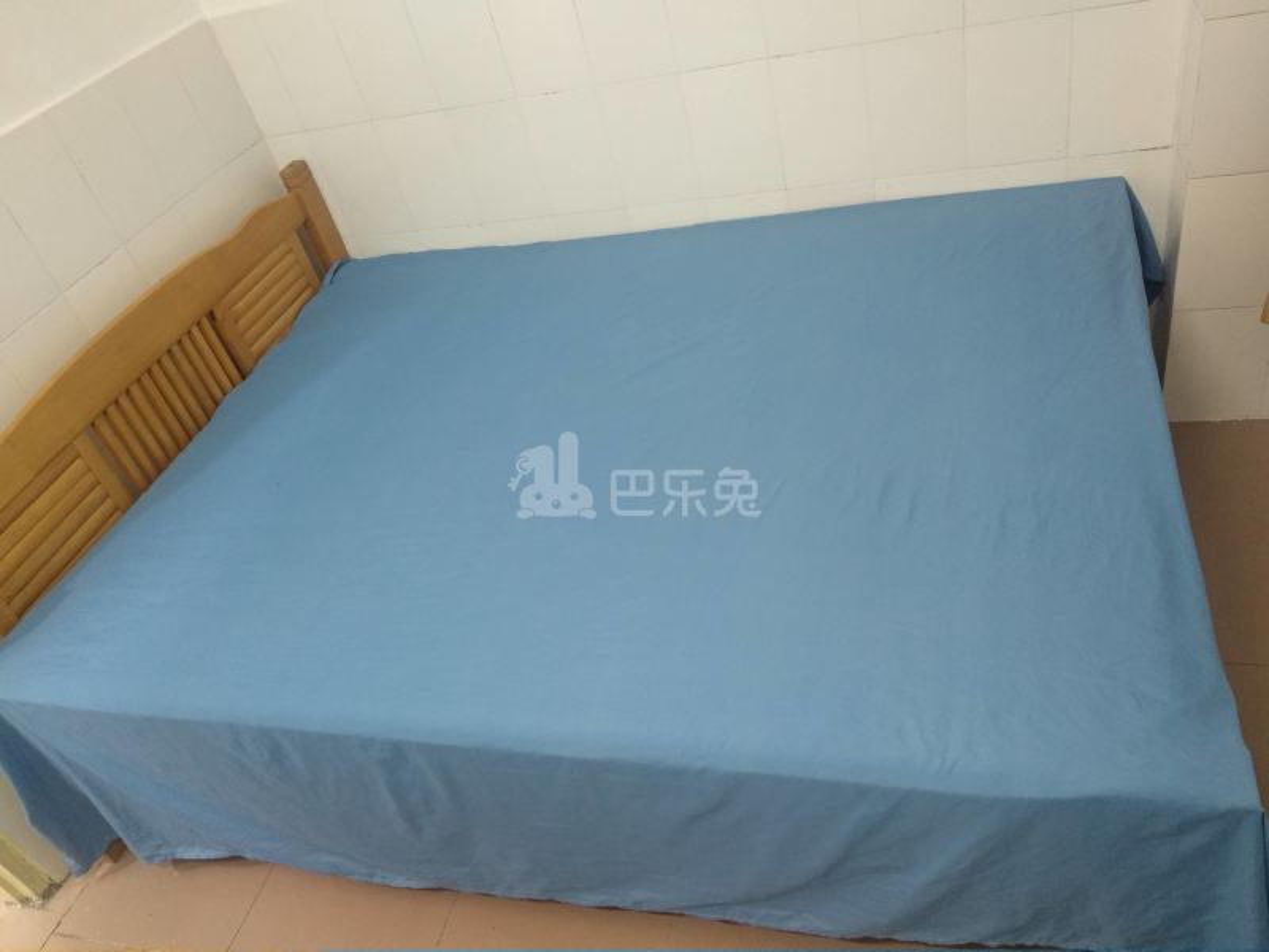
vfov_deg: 53.1
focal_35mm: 26
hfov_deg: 67.3
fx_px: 953
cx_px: 634
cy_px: 476
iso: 1250
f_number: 2.2
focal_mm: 3.81
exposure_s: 1/17
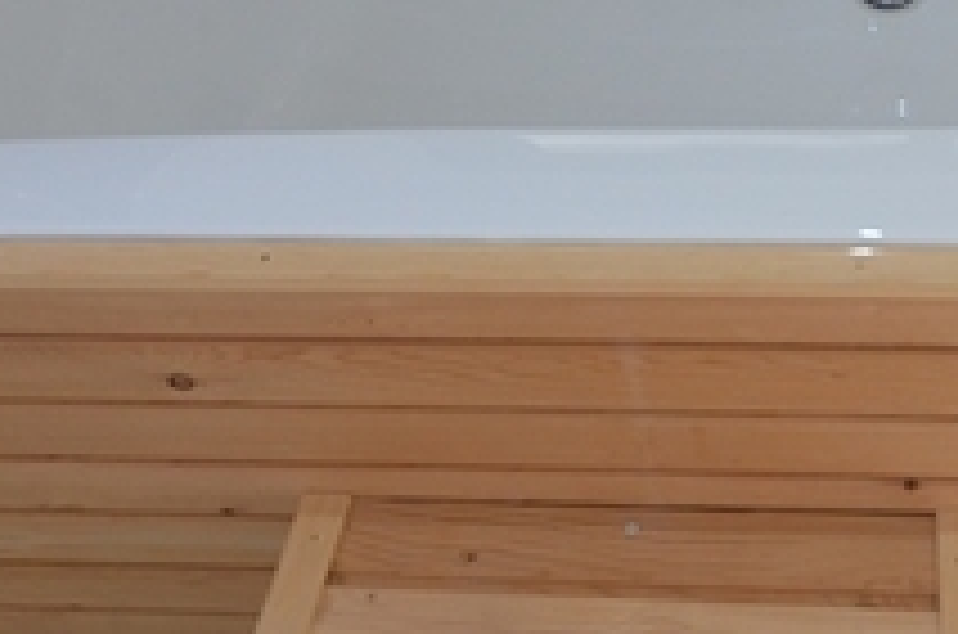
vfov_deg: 23.1
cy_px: -216
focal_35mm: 51
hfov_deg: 37.6
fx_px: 1354
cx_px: 762
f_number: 5.6
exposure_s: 1/60
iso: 360
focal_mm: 10
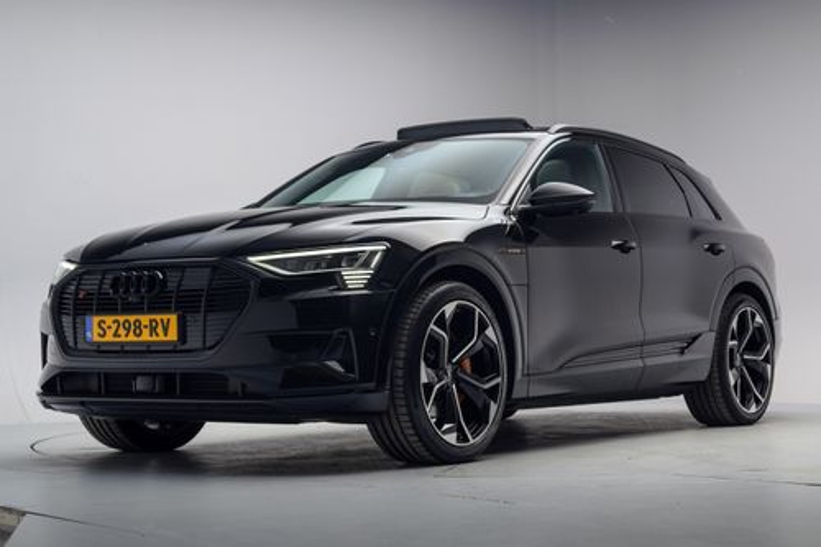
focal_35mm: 50
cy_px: 274
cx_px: 410
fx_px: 1140
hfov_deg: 39.6
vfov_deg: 27.0
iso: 100
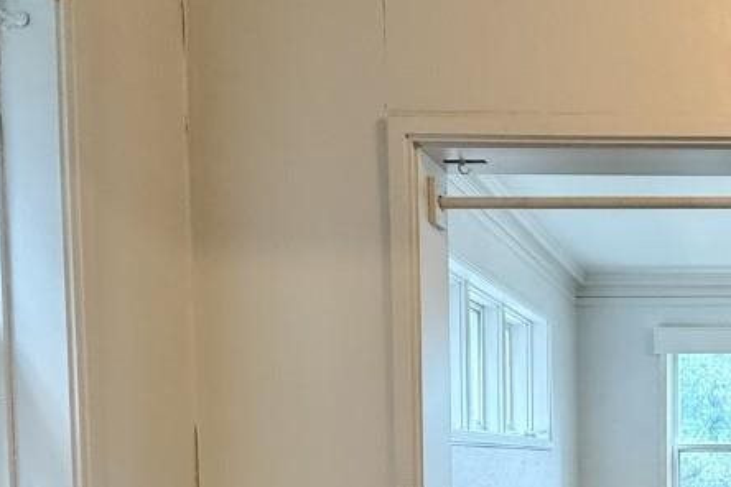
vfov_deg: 29.6
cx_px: 757
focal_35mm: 42
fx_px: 853
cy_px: 499
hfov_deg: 39.8
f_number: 2.2
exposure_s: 1/120
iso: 160
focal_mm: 2.22
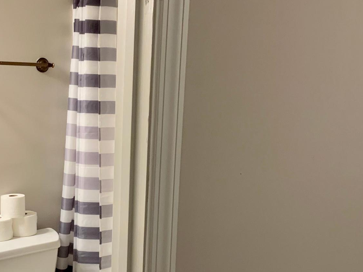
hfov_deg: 35.5
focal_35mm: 53
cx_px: 97
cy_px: 175
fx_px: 556
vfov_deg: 27.4
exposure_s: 1/60
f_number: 1.8
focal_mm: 3
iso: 100
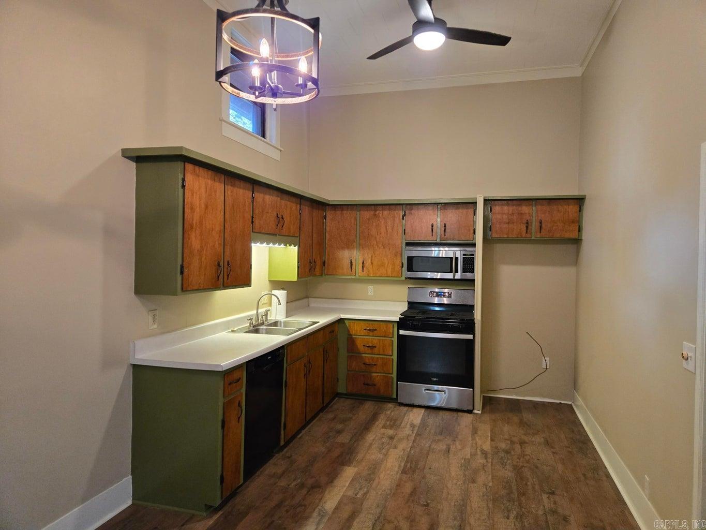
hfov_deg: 73.9
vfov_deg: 58.9
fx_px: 469
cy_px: 265
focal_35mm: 23
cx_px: 353
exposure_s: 1/120
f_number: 1.8
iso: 640
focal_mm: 5.4
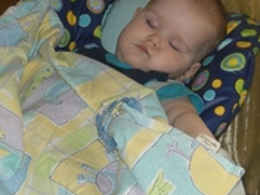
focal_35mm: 97
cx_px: 74
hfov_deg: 20.1
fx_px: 729
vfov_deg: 15.2
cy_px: 112
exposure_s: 1/60
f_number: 3.1
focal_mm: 6.3
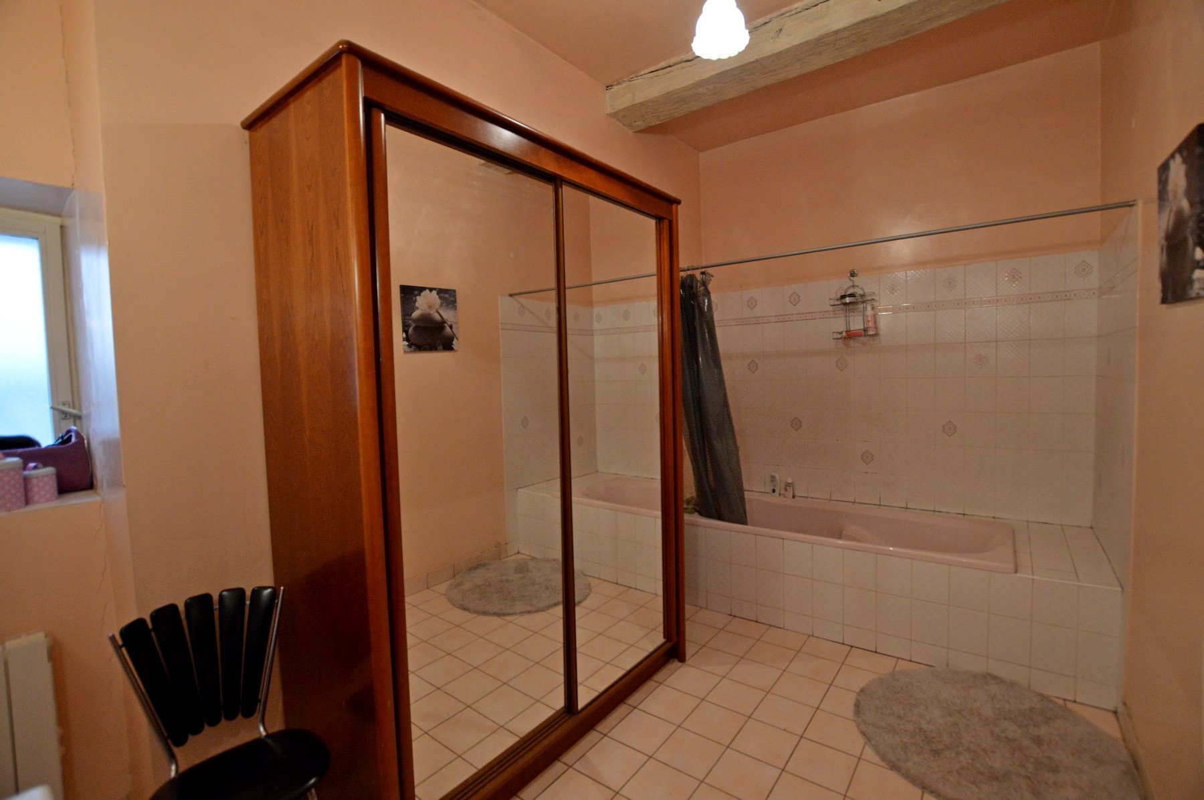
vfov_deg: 77.2
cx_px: 602
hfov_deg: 100.4
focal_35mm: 15
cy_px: 400
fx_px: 501
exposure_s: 1/60
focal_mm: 10
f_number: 3.5
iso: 1400
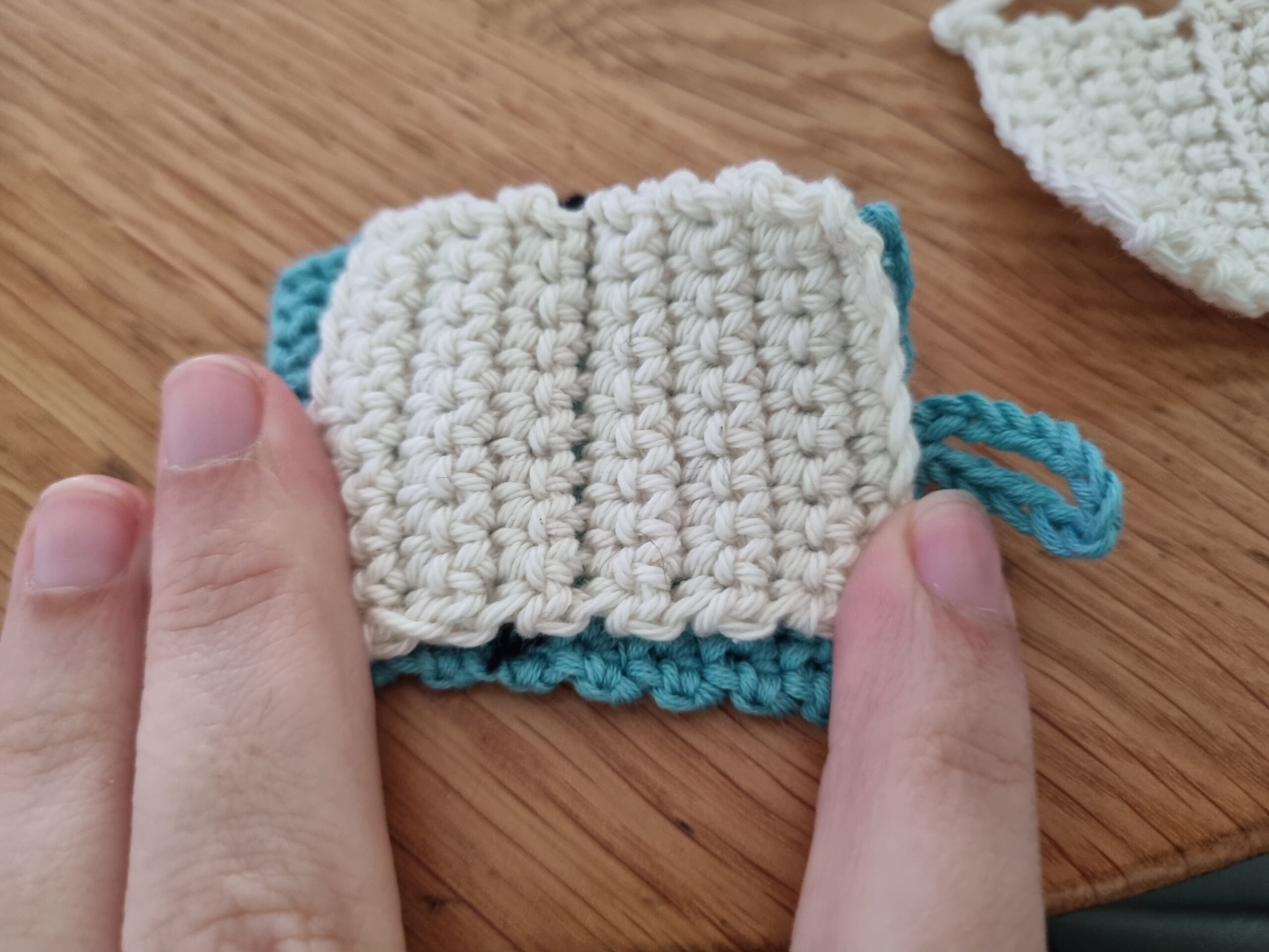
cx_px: 634
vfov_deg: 53.1
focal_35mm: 26
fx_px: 953
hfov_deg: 67.3
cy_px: 476
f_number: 1.8
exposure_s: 1/33
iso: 500
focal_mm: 5.4
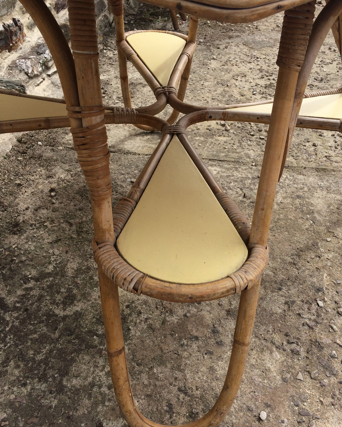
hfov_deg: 42.2
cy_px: 208
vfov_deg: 51.5
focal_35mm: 35
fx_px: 443
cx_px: 189
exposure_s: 1/1026
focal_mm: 4.15
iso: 32
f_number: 2.2
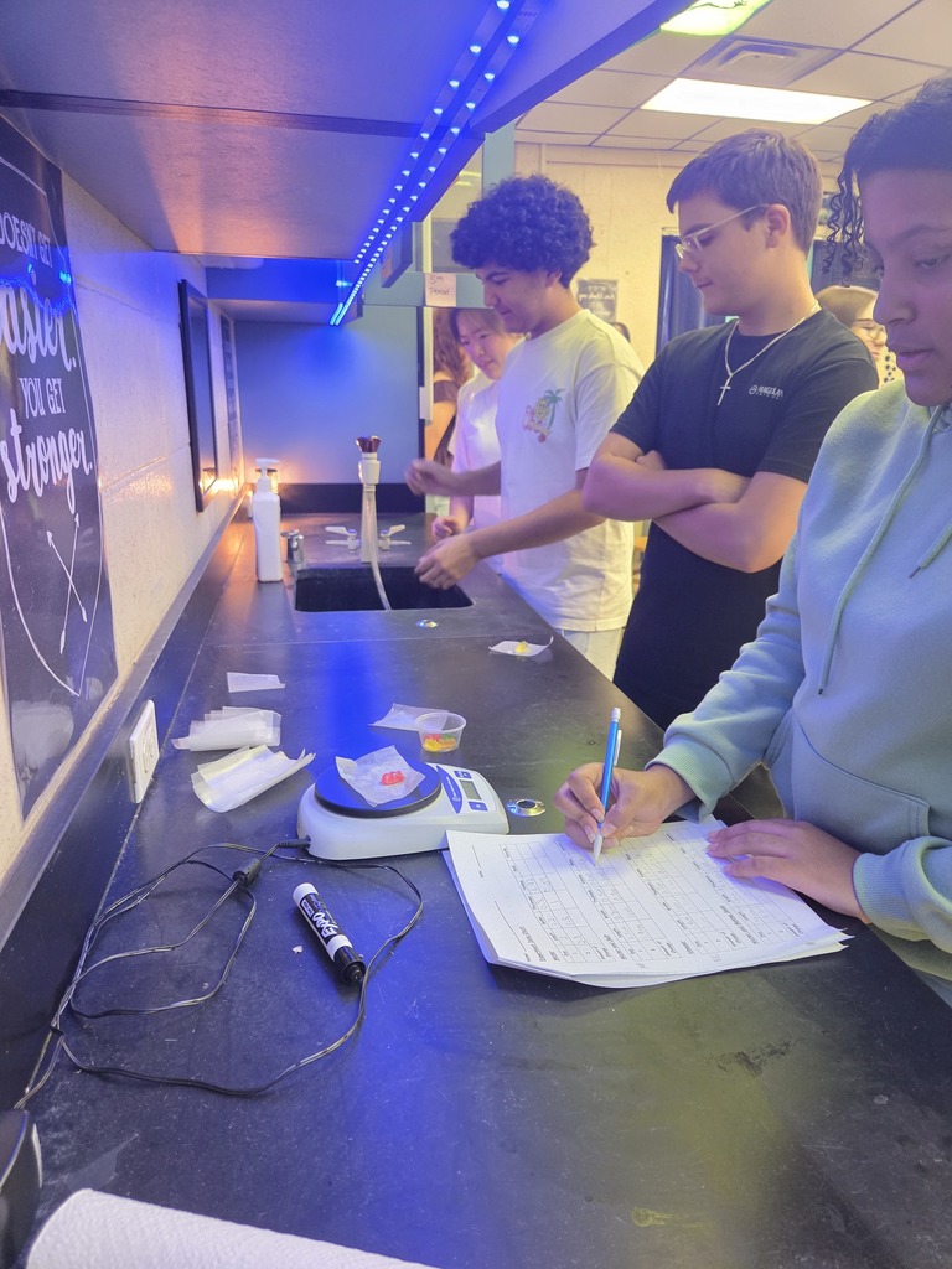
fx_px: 843
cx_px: 476
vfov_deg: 73.9
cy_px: 634
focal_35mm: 23
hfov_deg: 58.9
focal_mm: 5.4
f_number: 1.8
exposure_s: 1/60
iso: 640
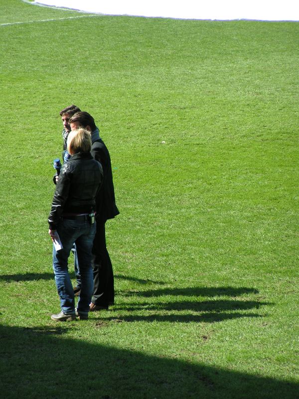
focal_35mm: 283
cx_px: 150
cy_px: 200
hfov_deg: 5.3
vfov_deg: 7.0
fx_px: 3259
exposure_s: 1/400
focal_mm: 43.3
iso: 50
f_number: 4
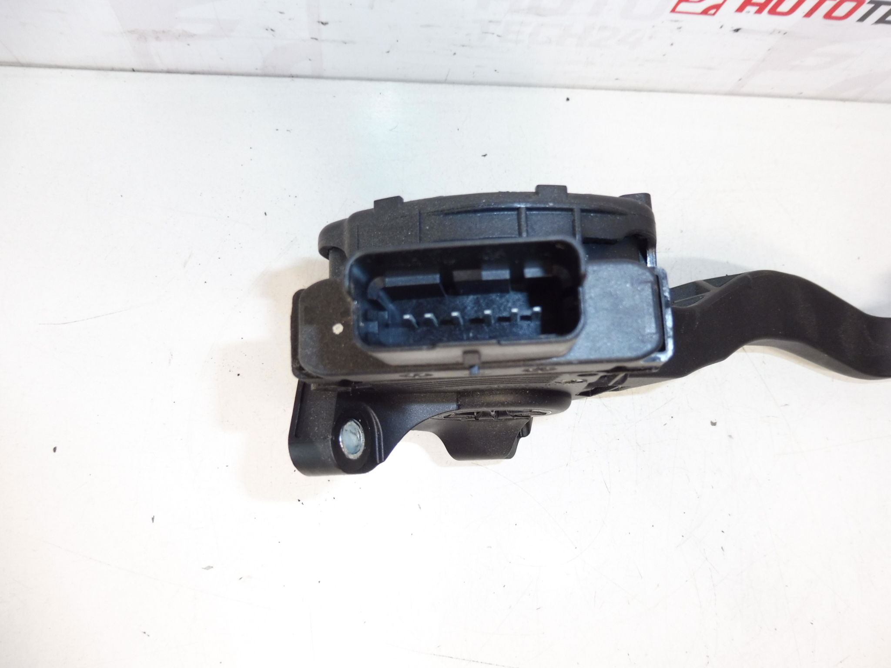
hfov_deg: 71.6
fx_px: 618
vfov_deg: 56.8
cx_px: 446
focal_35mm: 24
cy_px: 334
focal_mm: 4.3
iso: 200
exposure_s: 1/60
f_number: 3.5
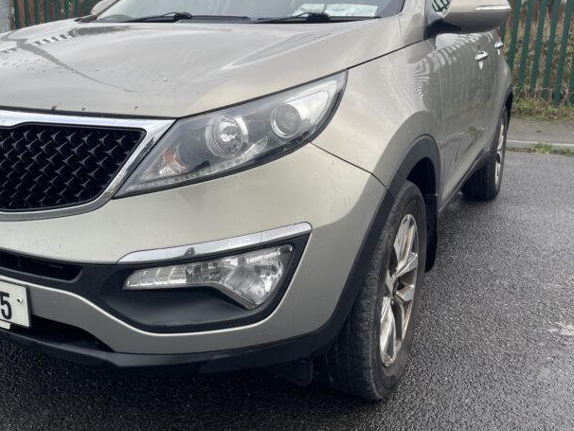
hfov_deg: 55.0
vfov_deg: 42.7
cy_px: 166
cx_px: 233
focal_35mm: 33
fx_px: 547
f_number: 1.6
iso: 32
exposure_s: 1/615
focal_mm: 5.1
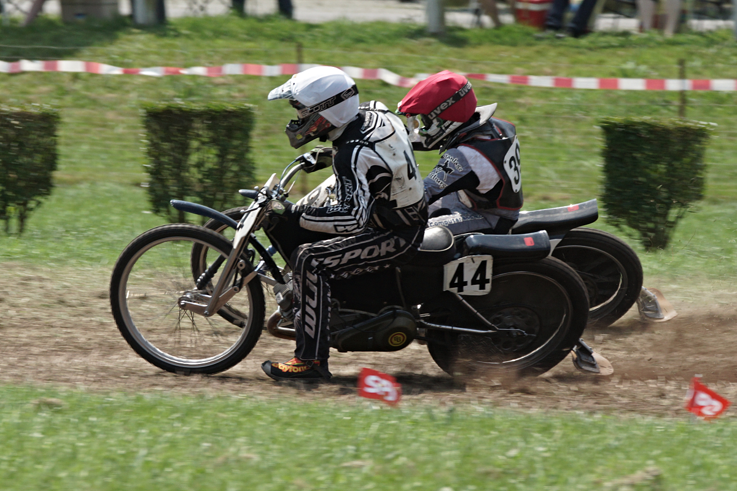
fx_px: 7676
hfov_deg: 5.5
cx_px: 368
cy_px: 246
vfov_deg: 3.7
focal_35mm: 375
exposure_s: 1/500
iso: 200
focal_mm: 250
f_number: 8
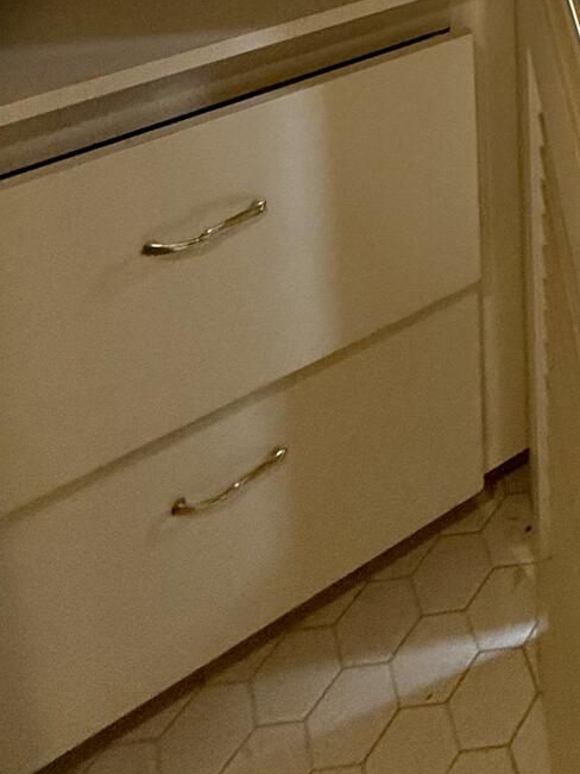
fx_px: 961
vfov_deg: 28.6
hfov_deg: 26.8
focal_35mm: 43
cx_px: 806
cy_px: -383
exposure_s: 1/60
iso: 400
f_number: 2.2
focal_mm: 2.22
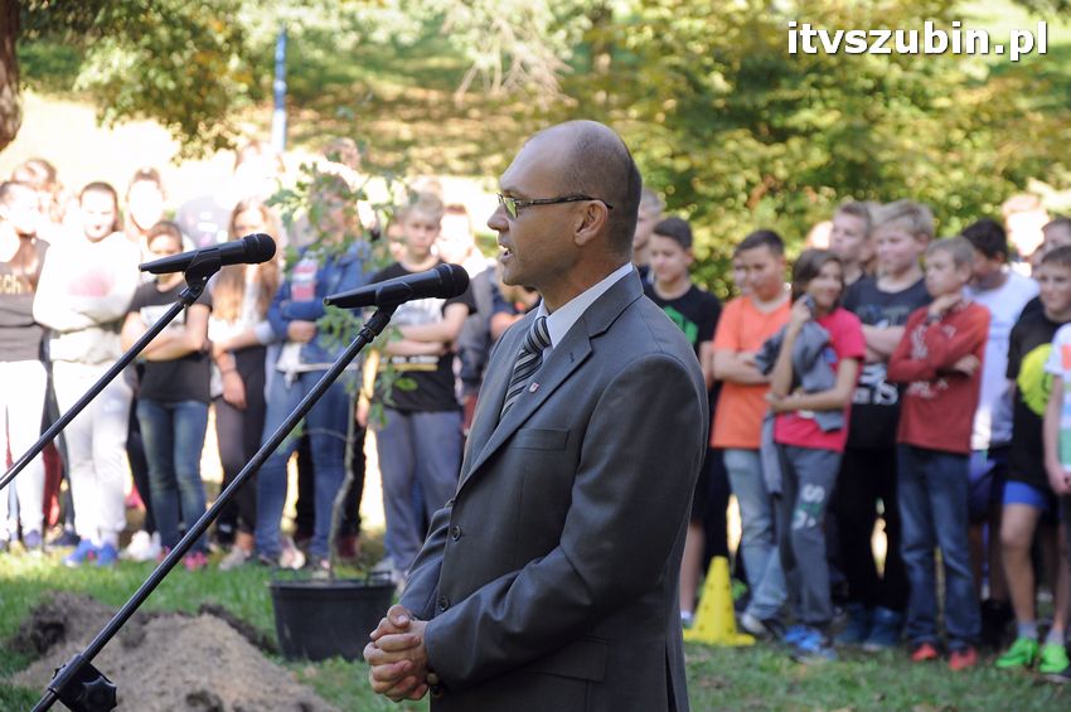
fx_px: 4681
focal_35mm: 158
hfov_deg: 13.1
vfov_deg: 8.7
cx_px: 536
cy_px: 356
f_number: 5.6
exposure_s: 1/125
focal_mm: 105
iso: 400
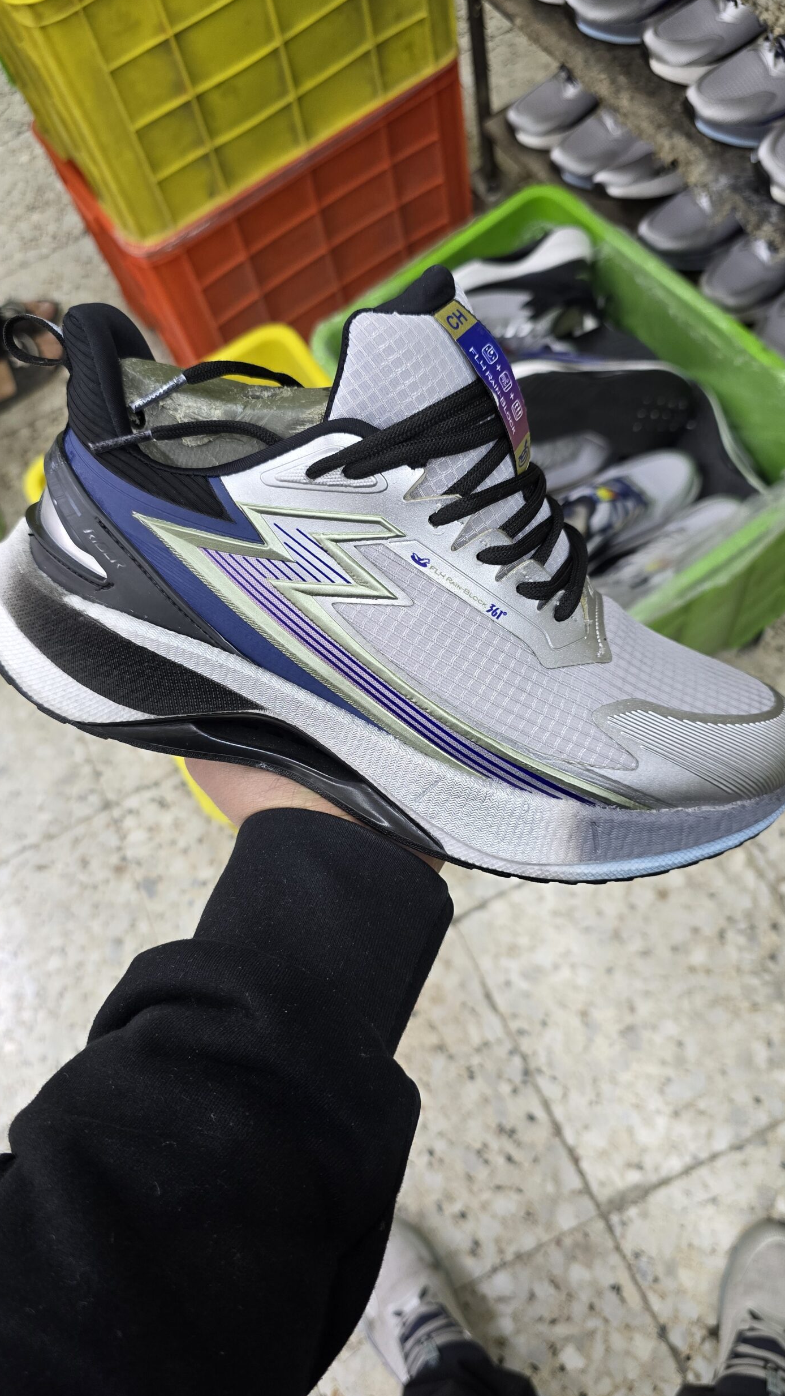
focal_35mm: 26
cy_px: 680
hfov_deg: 44.4
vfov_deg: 71.9
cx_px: 382
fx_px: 962
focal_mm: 6.3
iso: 160
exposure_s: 1/100
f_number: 1.7
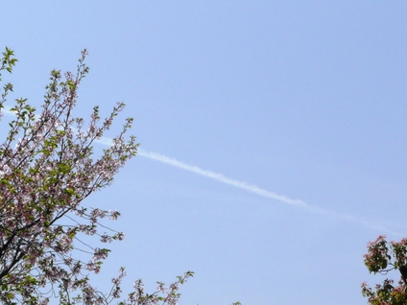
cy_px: 157
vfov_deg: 12.7
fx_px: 1376
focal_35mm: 117
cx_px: 171
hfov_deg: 16.8
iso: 100
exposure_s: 1/250
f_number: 10
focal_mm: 10.2
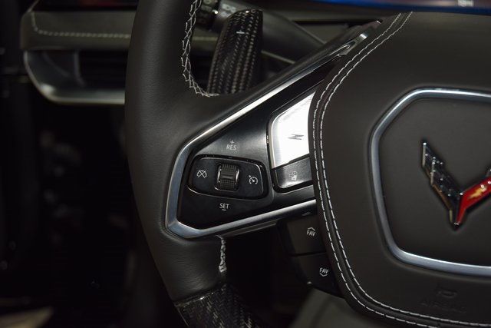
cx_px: 246
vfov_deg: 25.8
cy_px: 164
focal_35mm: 52
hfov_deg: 37.8
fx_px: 716
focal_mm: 35
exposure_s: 1/40
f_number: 4.2
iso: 400
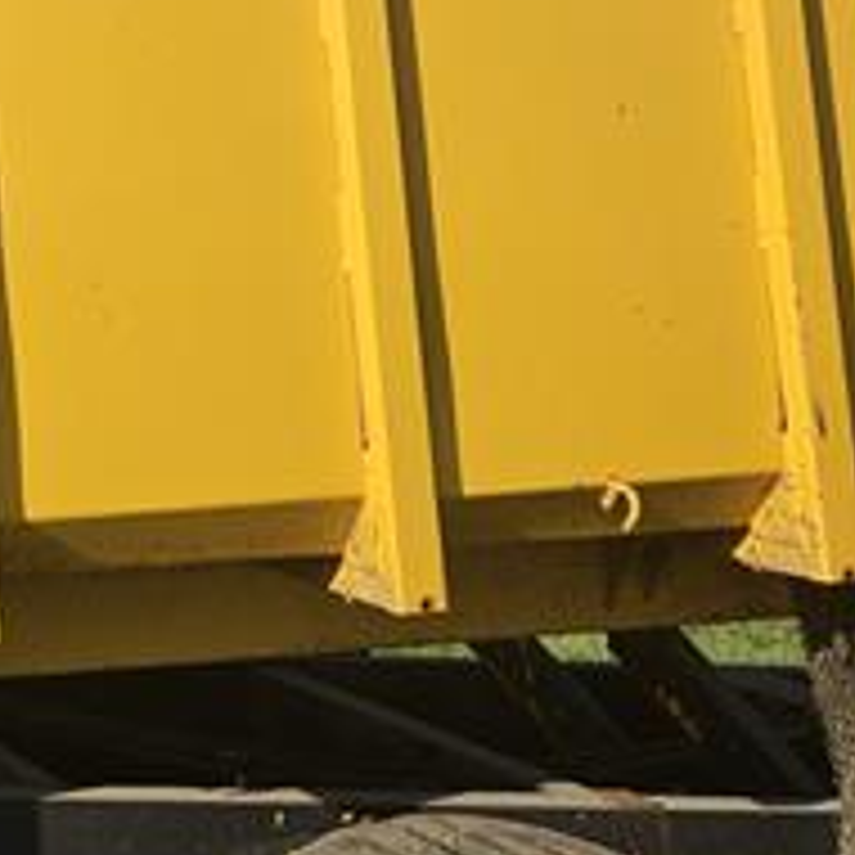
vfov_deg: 20.2
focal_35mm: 82
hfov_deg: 18.6
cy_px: -76
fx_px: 2291
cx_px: -436
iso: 32
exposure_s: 1/2000
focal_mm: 5.4
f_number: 1.8
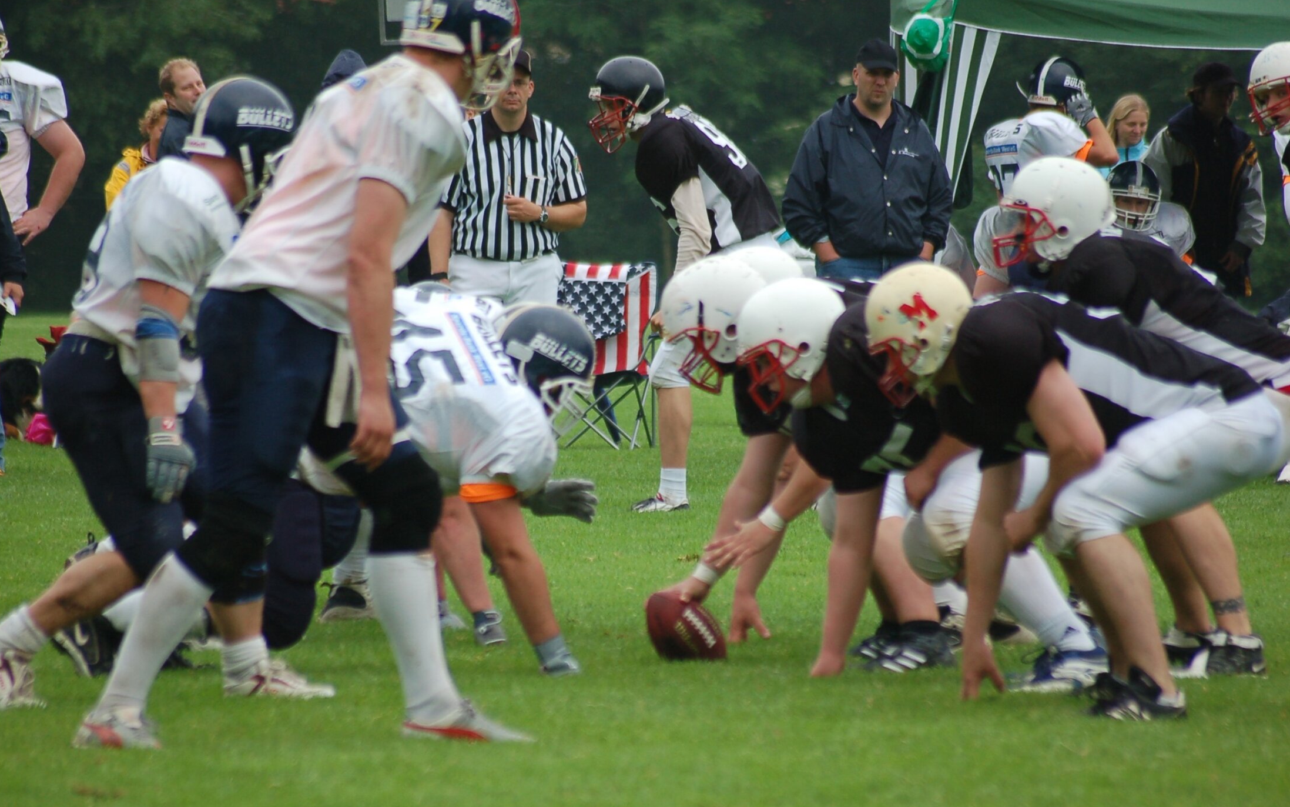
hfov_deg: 5.7
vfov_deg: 3.6
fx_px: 12903
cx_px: 644
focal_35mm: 367
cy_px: 412
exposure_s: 1/640
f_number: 5.3
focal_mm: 240
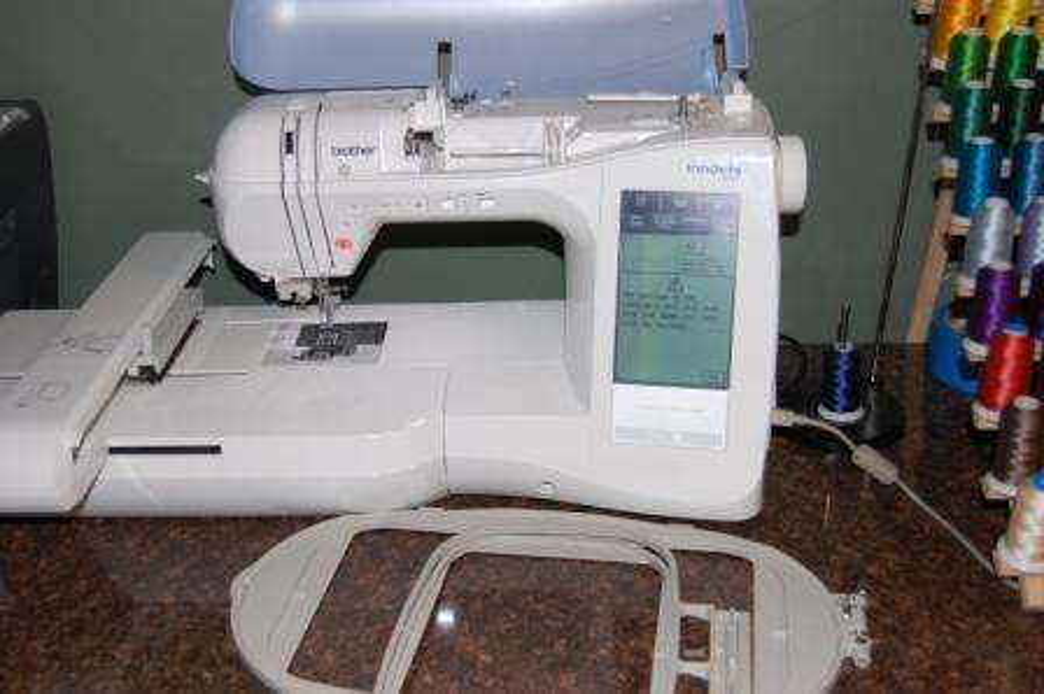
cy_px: 347
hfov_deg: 46.4
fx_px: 1217
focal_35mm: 42
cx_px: 522
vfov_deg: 31.8
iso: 400
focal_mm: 28
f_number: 4.2
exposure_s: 1/60
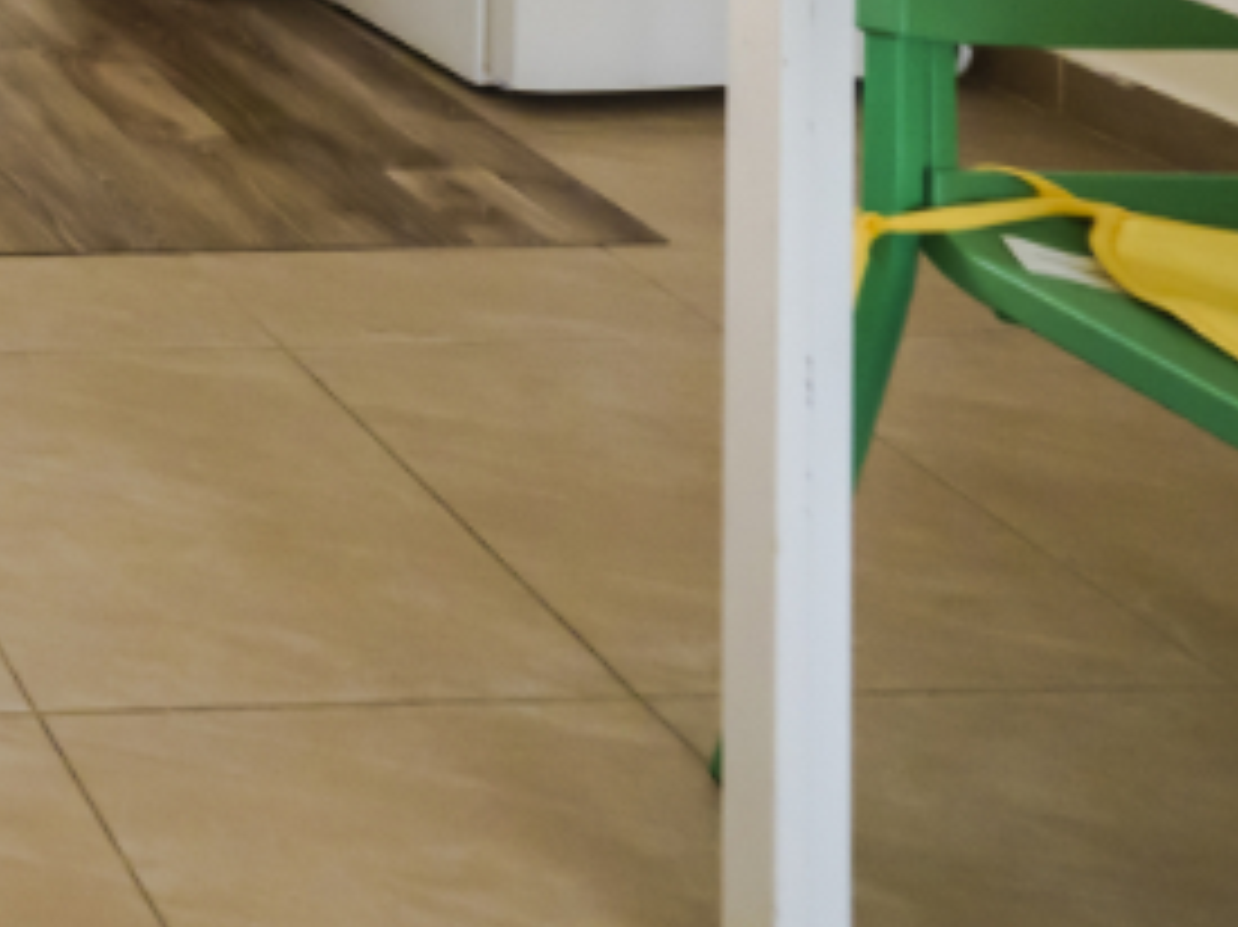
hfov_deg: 24.6
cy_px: -734
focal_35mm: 51
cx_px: -792
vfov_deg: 20.4
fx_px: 1823
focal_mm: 7
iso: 400
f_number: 4
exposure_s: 1/20
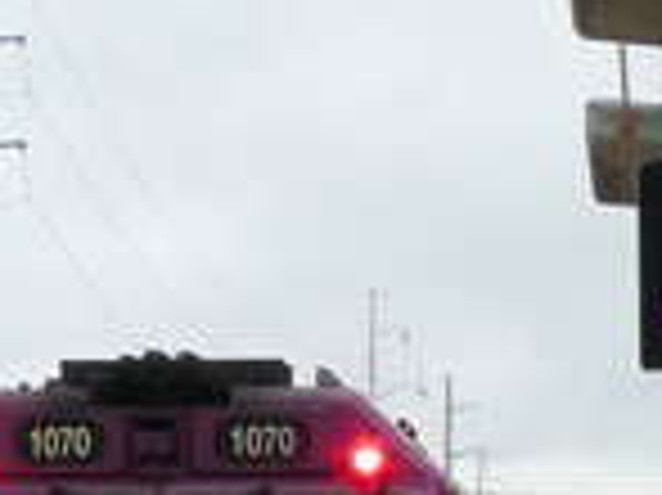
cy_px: 702
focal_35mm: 272
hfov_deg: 7.3
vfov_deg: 5.4
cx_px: 248
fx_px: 5198
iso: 100
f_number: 4.1
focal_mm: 9
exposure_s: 1/80
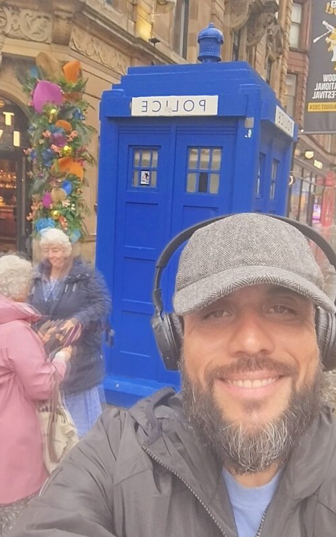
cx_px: 195
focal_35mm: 32
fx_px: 469
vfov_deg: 59.6
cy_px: 278
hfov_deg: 39.3
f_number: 2.4
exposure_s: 1/50
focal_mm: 3.26
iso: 50
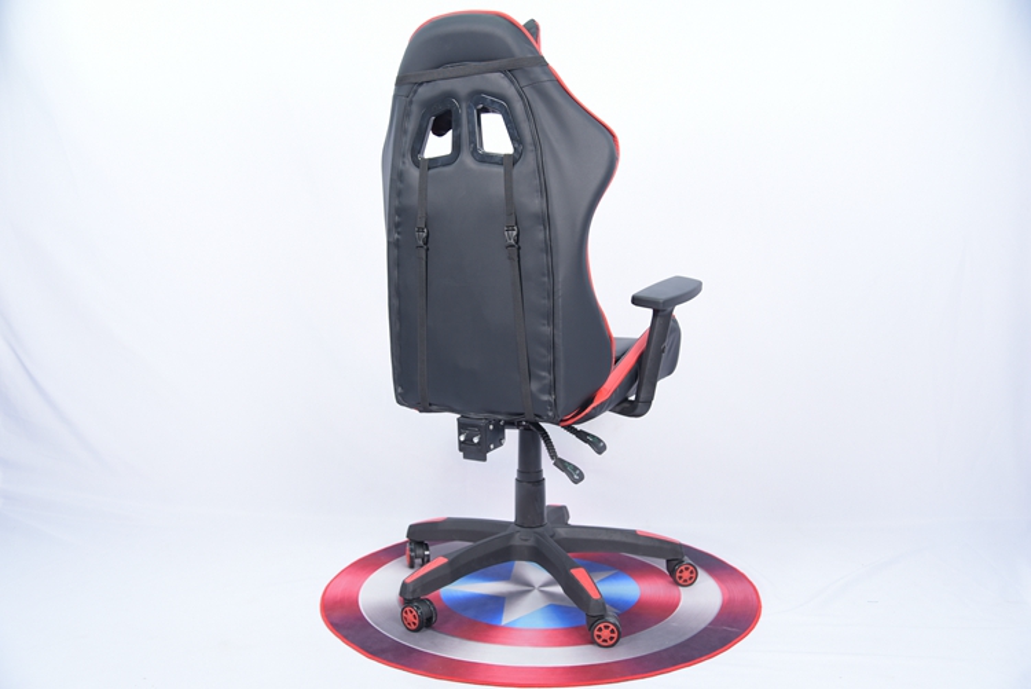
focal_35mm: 36
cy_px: 344
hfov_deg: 53.1
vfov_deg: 36.9
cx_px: 516
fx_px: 1032
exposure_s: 1/40
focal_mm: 36
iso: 125
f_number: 4
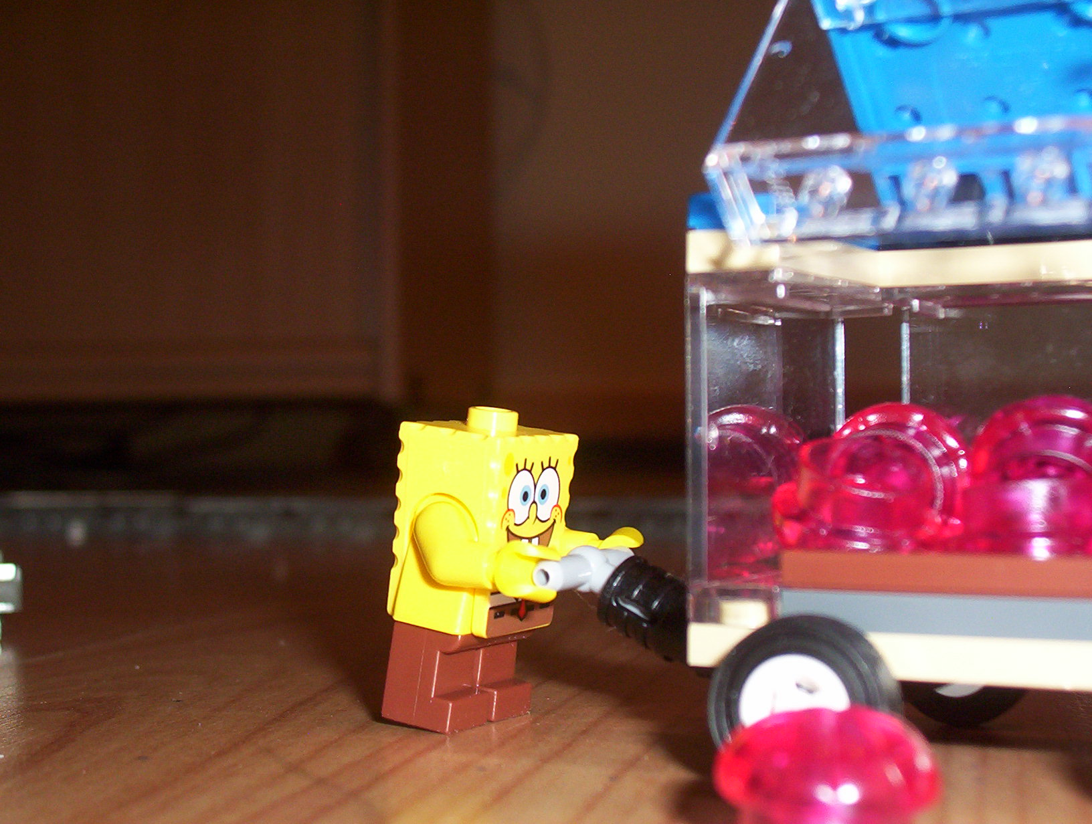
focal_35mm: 66
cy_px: 412
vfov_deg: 22.3
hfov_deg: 29.3
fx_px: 2087
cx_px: 546
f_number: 3.26
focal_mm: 8.74
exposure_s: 1/80.5
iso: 140
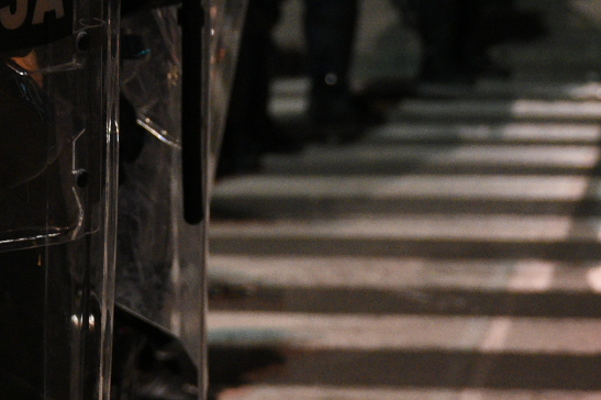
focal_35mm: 243
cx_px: 87
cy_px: 31
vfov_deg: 5.6
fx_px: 4054
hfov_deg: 8.5
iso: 3200
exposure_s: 1/100
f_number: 4
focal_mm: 82
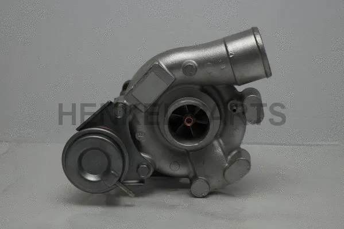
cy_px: 114
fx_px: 788
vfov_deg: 16.5
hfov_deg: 24.6
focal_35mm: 82
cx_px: 172
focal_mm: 55
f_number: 5.6
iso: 800
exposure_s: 1/160
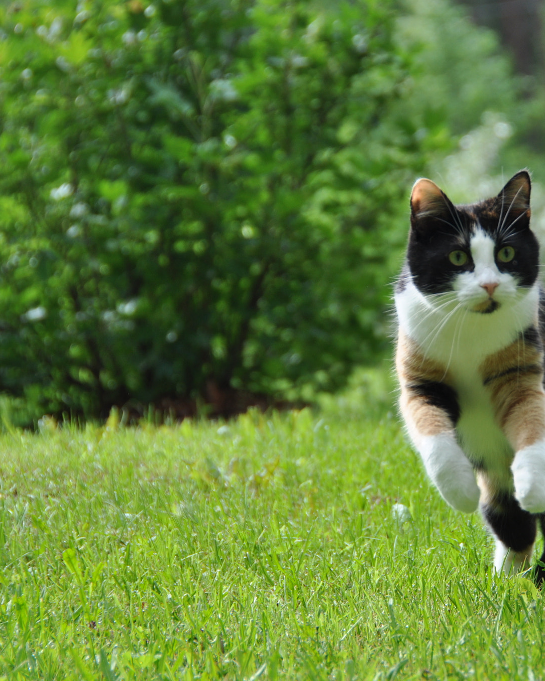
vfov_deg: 9.6
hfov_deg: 7.7
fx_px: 4066
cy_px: 340
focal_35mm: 202
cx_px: 432
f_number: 5.3
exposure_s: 1/400
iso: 200
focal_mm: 95
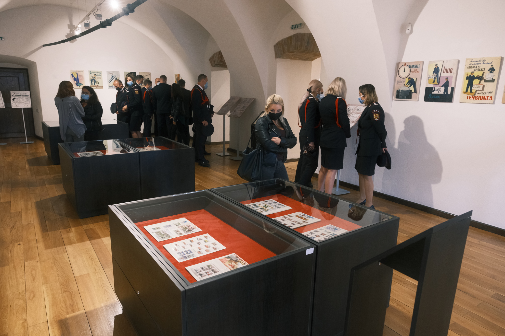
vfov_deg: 53.1
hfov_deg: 73.7
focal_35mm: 24
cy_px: 168
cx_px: 252
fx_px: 337
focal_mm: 16
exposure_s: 1/100
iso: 2000
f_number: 4
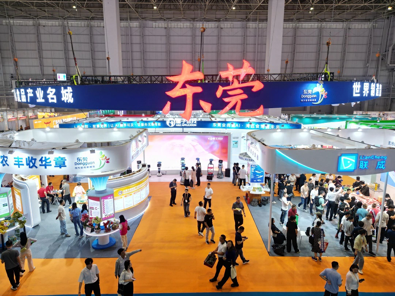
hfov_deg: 71.6
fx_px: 274
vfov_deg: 56.8
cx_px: 198
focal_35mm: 24
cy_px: 148
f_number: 1.7
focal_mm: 6.72
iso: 110
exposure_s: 1/60
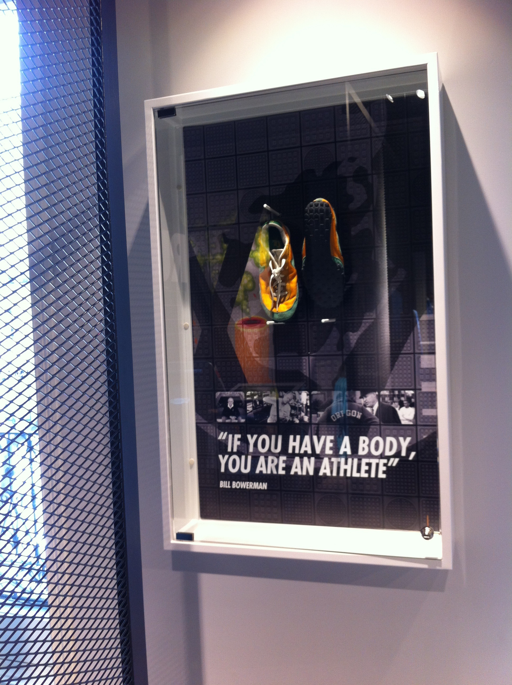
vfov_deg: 52.7
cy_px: 342
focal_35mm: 35
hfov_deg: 40.6
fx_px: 692
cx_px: 256
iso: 80
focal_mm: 3.85
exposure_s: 1/17
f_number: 2.8
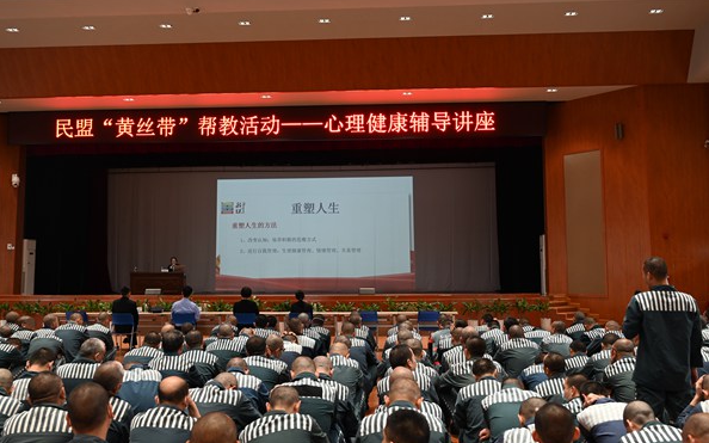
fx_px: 667
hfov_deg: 56.0
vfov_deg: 36.7
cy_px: 217
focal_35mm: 35
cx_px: 356
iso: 640
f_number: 4
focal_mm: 33.5
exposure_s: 1/40
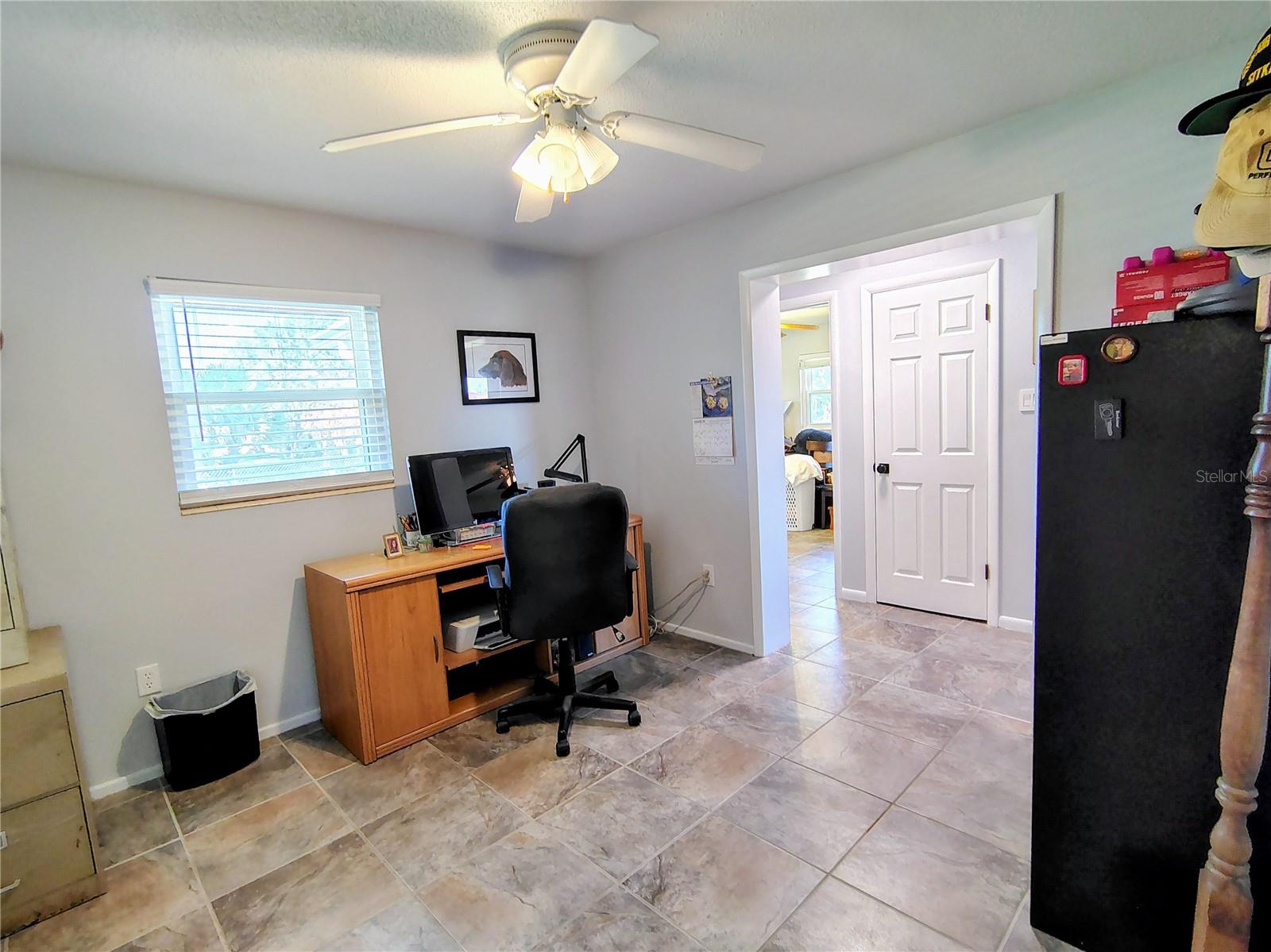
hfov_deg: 94.5
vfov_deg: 78.1
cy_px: 476
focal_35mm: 16
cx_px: 636
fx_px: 587
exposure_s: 1/24
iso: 444
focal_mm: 2.13
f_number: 2.2
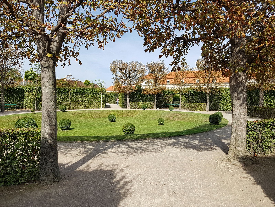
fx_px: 207
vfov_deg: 53.1
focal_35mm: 26
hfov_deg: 67.3
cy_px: 104
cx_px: 138
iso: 50
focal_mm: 4.2
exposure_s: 1/1780
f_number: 1.7
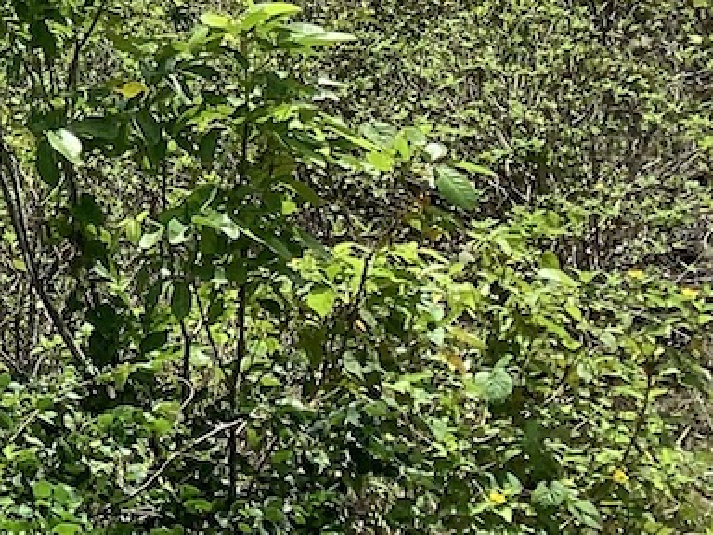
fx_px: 2678
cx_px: -949
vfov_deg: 10.5
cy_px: -516
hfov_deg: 12.3
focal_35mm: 130
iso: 25
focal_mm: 4.25
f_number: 1.8
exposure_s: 1/1718
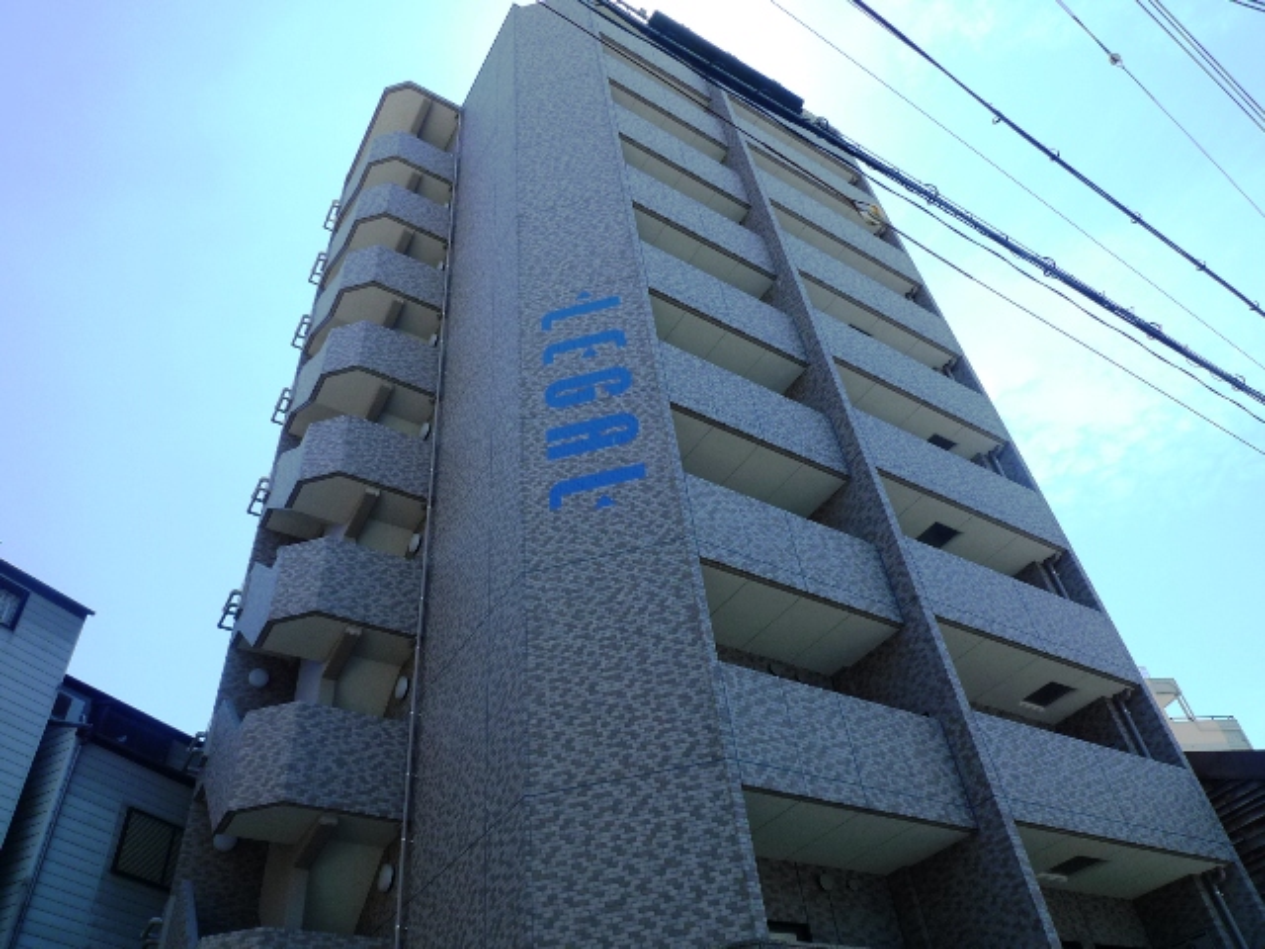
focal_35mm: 24
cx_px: 632
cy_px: 474
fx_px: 877
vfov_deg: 56.8
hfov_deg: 71.6
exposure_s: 1/500
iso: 100
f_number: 4
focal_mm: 5.1
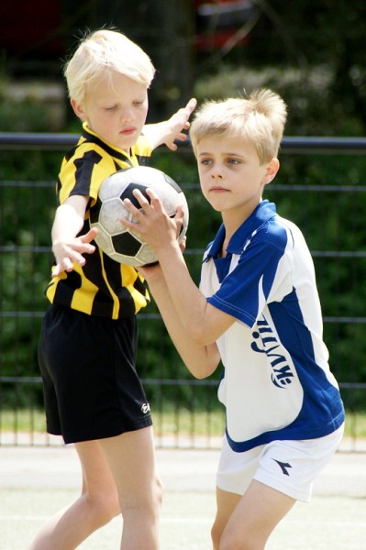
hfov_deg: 3.7
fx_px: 5728
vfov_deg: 5.5
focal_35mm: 375
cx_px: 183
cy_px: 275
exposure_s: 1/400
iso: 200
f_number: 6.3
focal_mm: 250
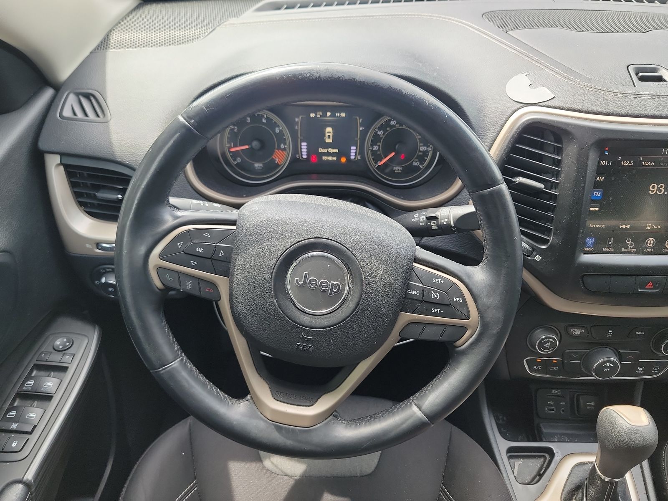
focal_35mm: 24
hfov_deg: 71.6
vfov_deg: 56.8
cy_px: 250
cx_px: 334
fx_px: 463
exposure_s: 1/59
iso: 87
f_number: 1.8
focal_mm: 6.7
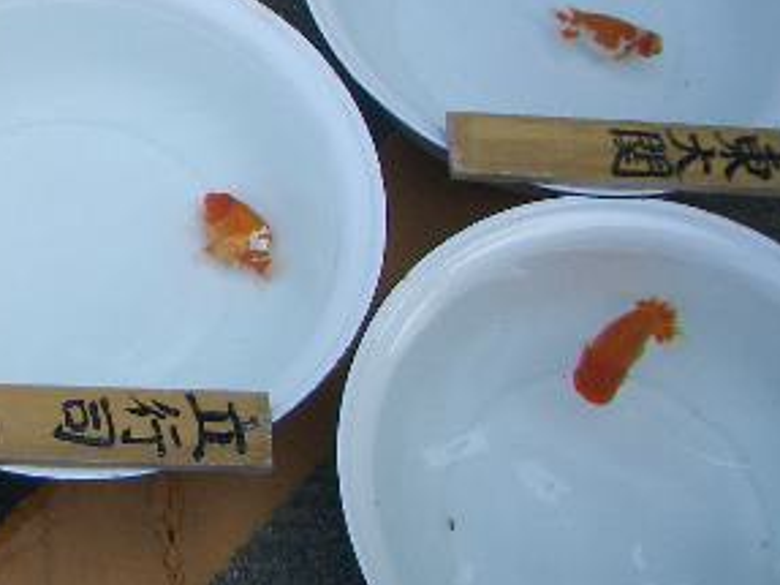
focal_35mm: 78
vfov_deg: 18.9
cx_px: 11
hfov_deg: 24.0
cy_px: 291
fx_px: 1757
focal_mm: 5.8
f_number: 2.6
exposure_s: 1/800
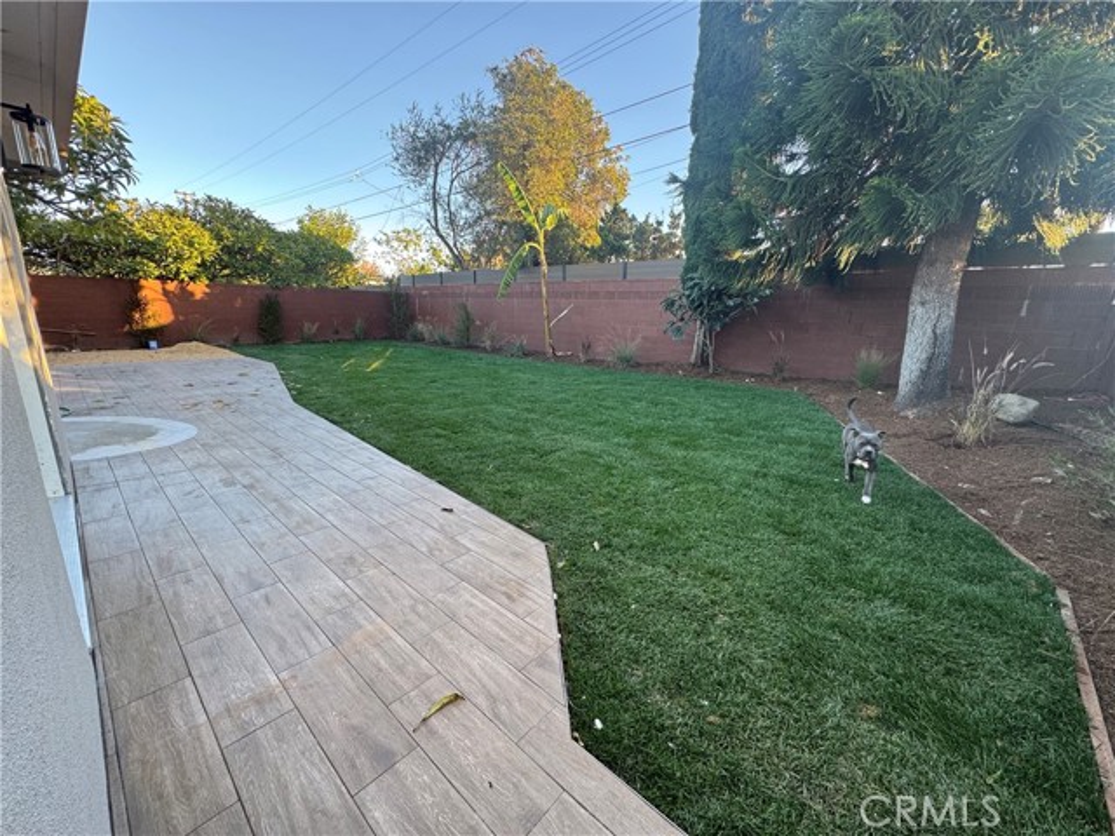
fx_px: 451
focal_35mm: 14
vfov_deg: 85.7
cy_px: 418
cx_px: 558
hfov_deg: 102.1
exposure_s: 1/99
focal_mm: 2.22
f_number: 2.2
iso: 80
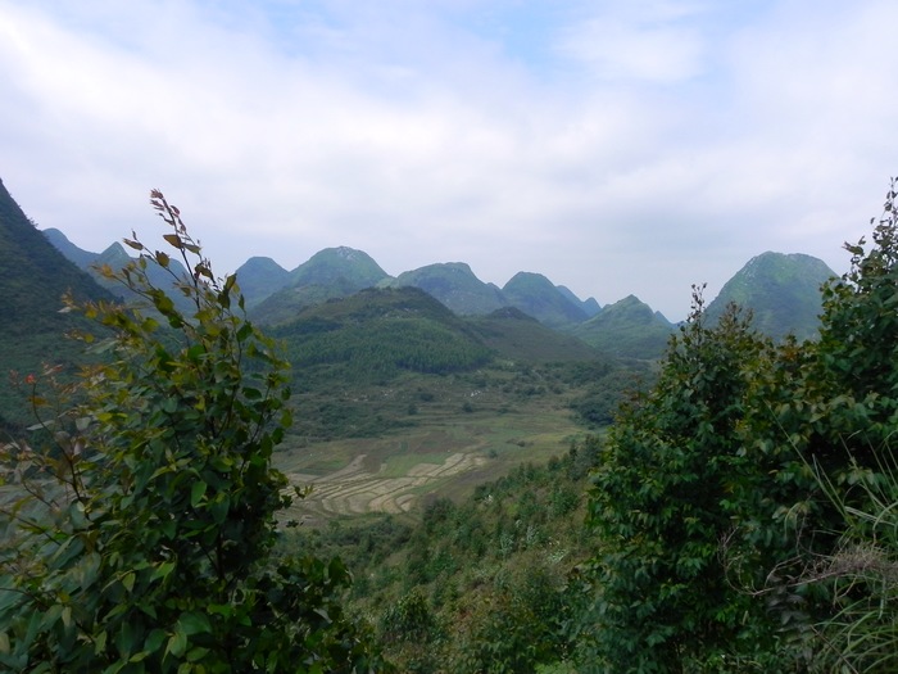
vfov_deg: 53.1
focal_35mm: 26
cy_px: 337
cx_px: 449
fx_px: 674
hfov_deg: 67.3
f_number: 7.1
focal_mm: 4.6
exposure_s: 1/446
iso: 160
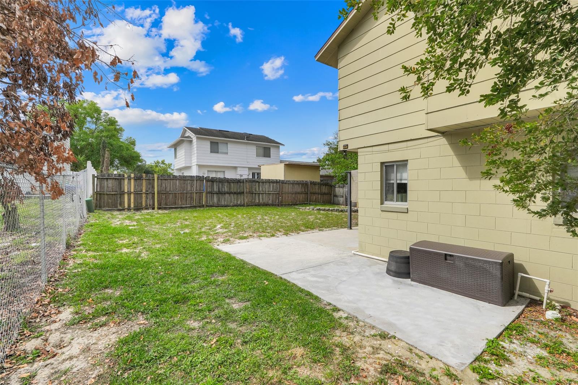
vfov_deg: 72.0
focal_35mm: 16
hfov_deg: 95.0
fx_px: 265
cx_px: 289
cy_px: 192
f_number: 9
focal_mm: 16.5
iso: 250
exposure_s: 1/125
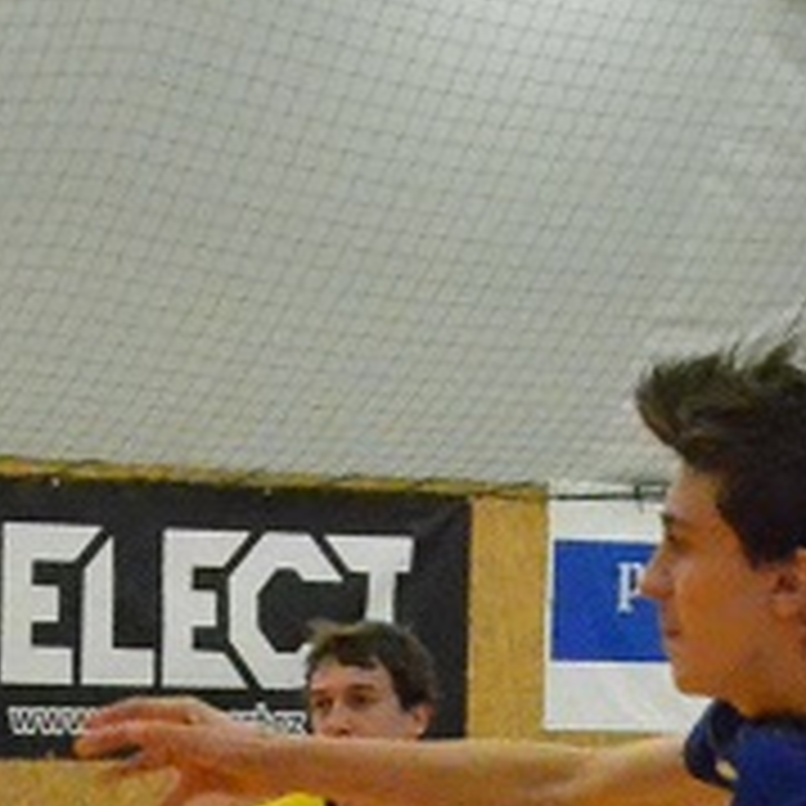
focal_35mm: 290
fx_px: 7639
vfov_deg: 6.0
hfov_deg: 6.0
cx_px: 284
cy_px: 1270
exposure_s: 1/1000
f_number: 5.6
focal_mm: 34
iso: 6400
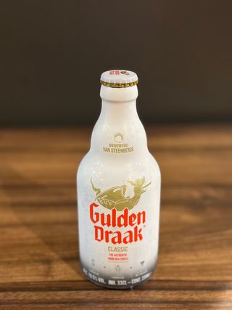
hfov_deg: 30.3
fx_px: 429
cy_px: 155
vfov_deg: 39.7
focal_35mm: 48
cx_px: 116
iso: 500
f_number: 1.78
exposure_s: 1/33
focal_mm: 6.86
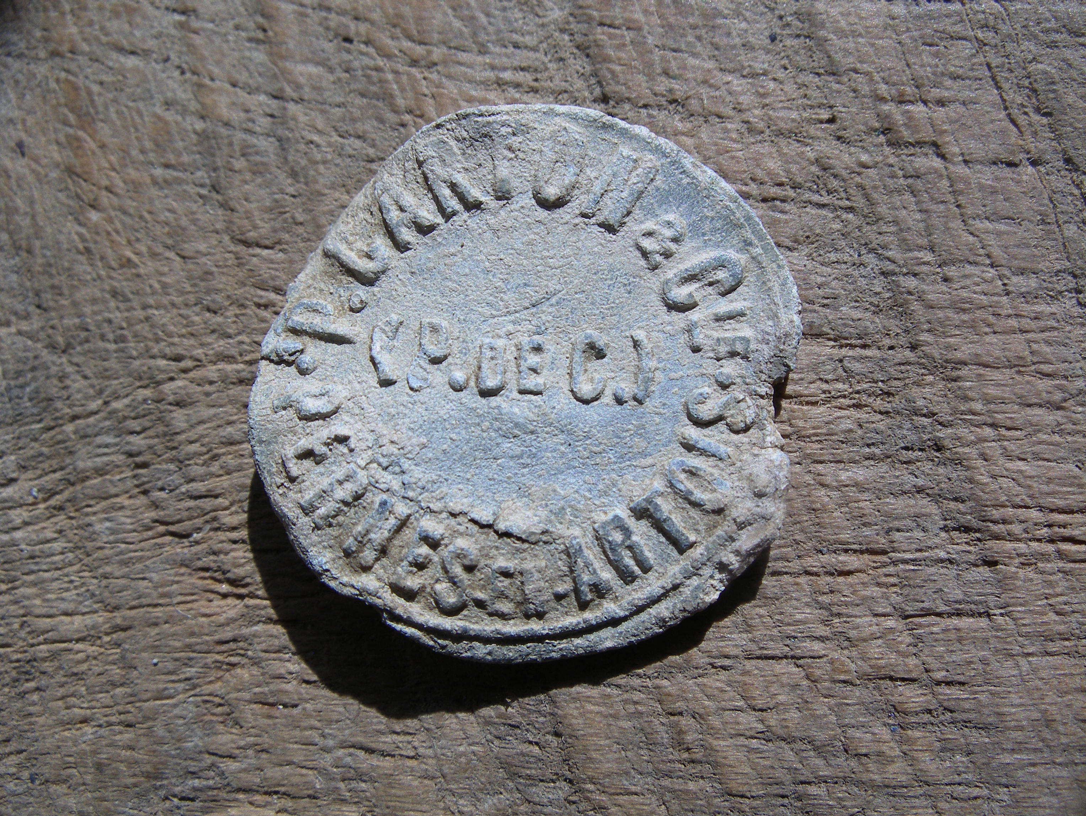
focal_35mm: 37
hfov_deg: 50.1
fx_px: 1162
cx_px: 543
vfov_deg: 38.7
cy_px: 408
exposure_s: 1/320
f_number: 5.6
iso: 80
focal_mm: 7.8
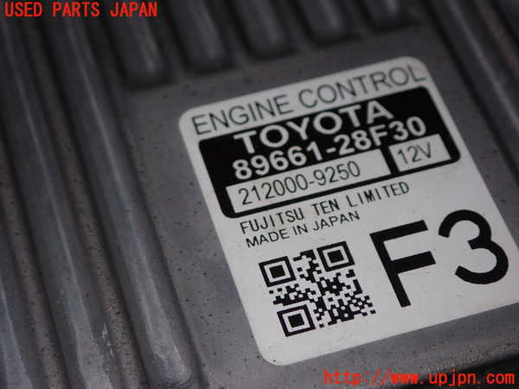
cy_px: 194
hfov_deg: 20.9
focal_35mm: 94
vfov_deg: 15.7
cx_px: 260
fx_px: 1409
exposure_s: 1/100
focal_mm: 16.79
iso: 200
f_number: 14
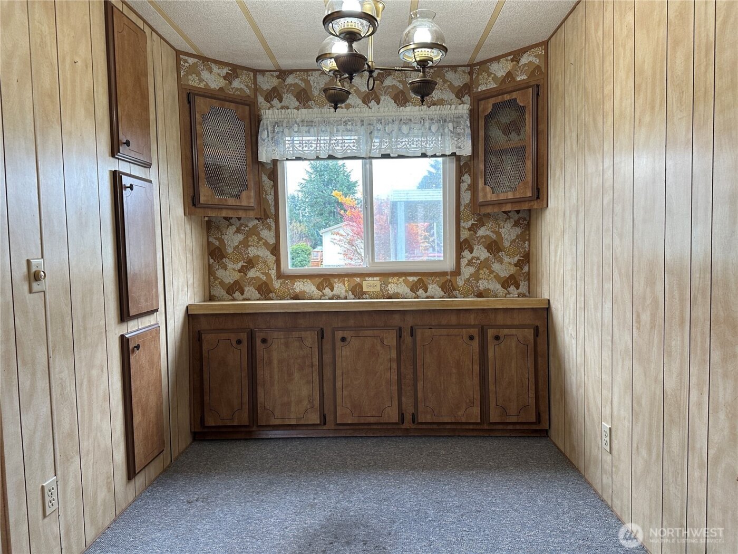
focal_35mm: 24
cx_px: 369
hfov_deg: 71.6
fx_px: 512
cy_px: 277
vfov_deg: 56.8
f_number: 1.78
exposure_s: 1/120
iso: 200
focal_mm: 6.86
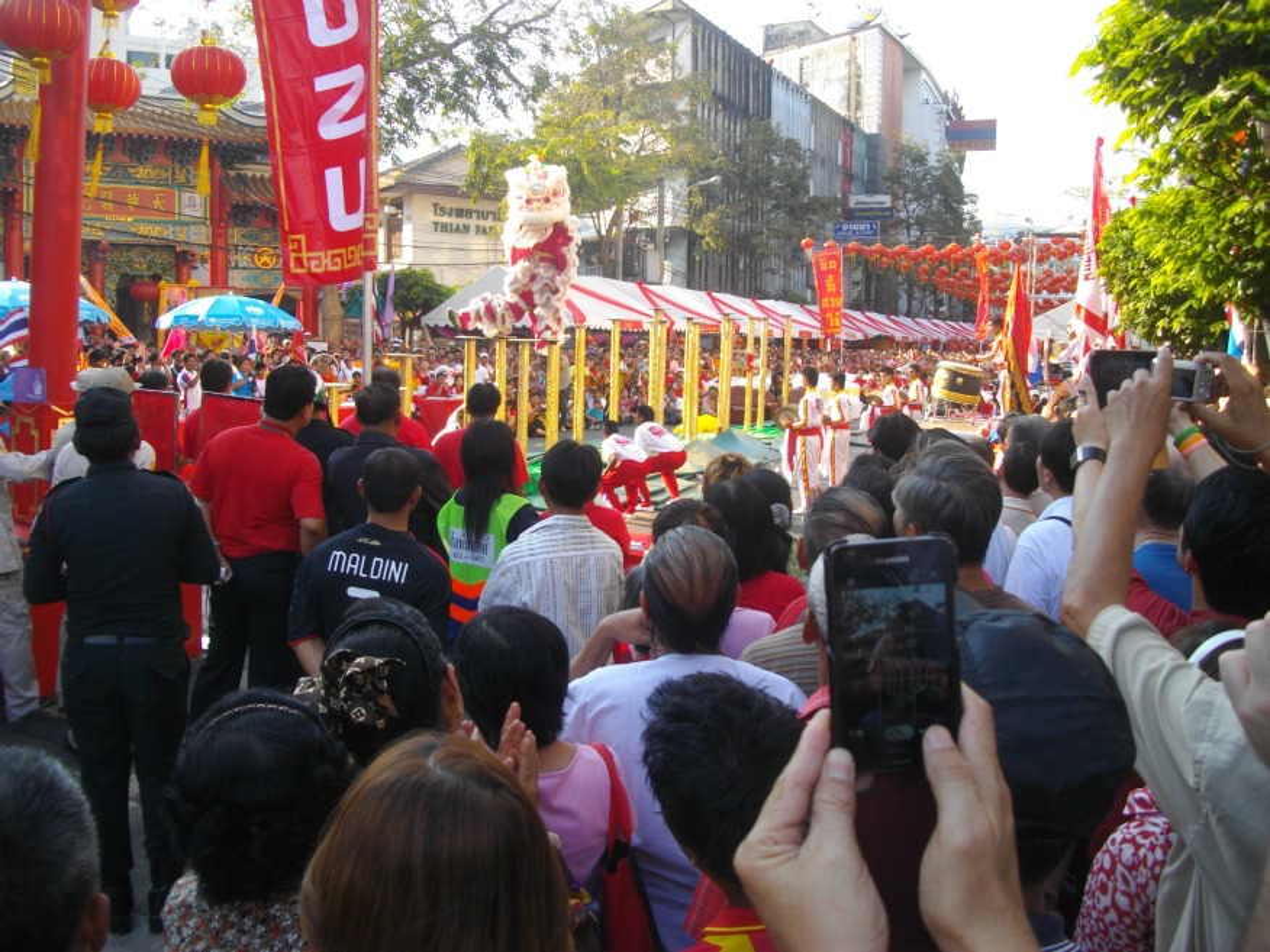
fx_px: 1137
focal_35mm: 31
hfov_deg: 58.4
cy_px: 476
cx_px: 635
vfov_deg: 45.4
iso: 100
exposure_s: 1/250
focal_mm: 5.7
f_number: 2.9
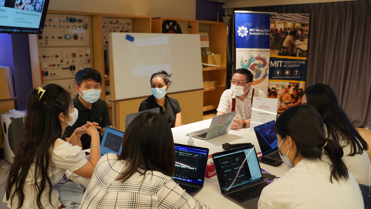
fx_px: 334
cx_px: 188
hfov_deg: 58.0
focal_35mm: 34
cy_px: 107
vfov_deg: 34.7
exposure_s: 1/50
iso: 800
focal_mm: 32
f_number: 5
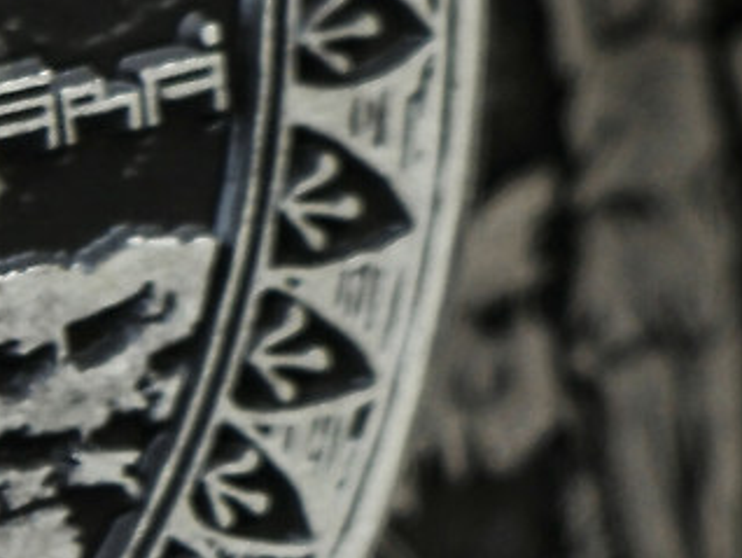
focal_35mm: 1907
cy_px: -37
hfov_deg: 1.0
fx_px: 40908
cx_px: -385
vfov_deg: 0.8
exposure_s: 1/250
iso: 400
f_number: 5.6
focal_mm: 171
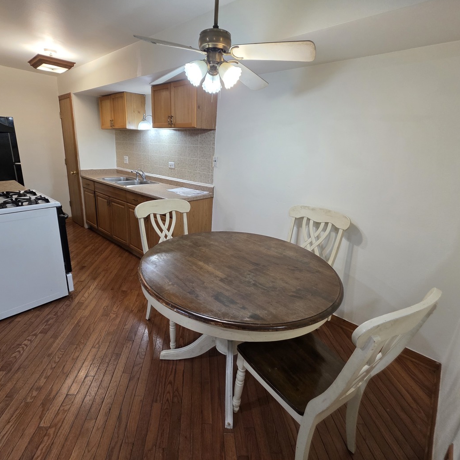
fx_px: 241
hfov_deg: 87.1
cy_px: 222
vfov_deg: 87.4
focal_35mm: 16
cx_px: 204
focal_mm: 2.2
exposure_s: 1/120
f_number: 1.9
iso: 320
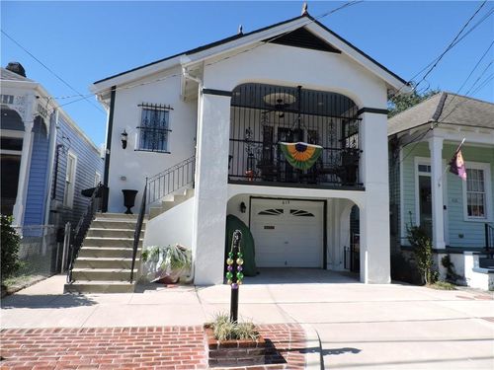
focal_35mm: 24
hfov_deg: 71.6
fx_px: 343
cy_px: 185
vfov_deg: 56.8
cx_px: 247
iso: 100
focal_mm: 4.3
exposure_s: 1/1000
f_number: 3
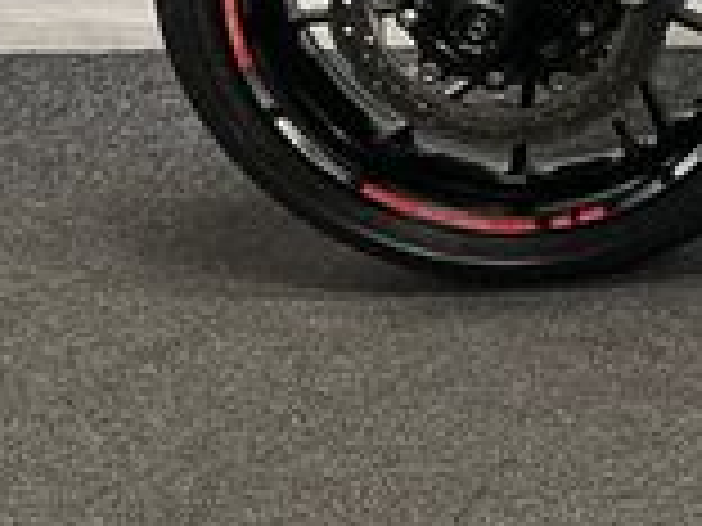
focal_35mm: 107
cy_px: -454
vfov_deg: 12.5
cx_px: 1368
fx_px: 2170
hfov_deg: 15.2
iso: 80
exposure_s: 1/50
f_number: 1.6
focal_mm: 5.1
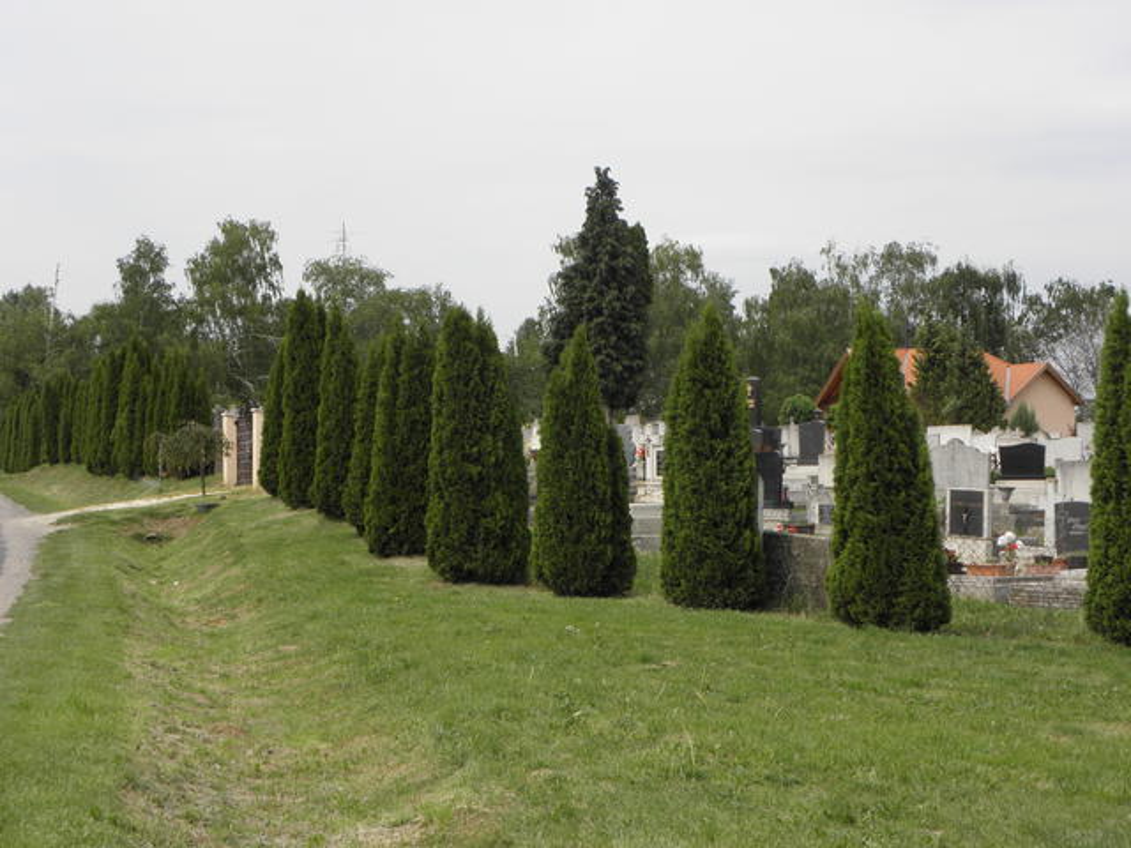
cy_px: 424
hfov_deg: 27.8
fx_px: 2287
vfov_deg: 21.0
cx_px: 566
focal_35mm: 70
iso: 64
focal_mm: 12.55
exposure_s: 1/200
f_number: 5.6
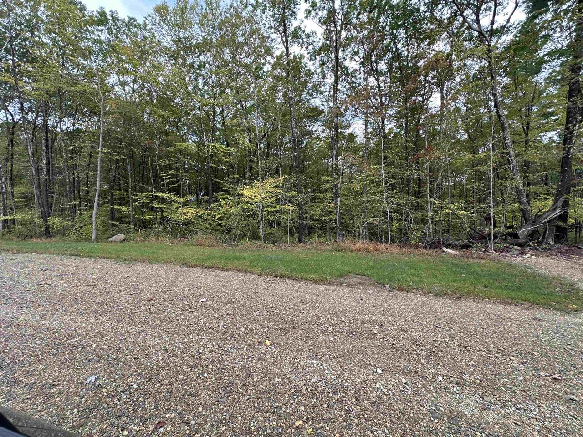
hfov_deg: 102.1
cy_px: 218
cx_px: 292
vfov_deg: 85.7
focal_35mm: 14
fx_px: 236
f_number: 2.2
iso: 40
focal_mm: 2.22
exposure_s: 1/135
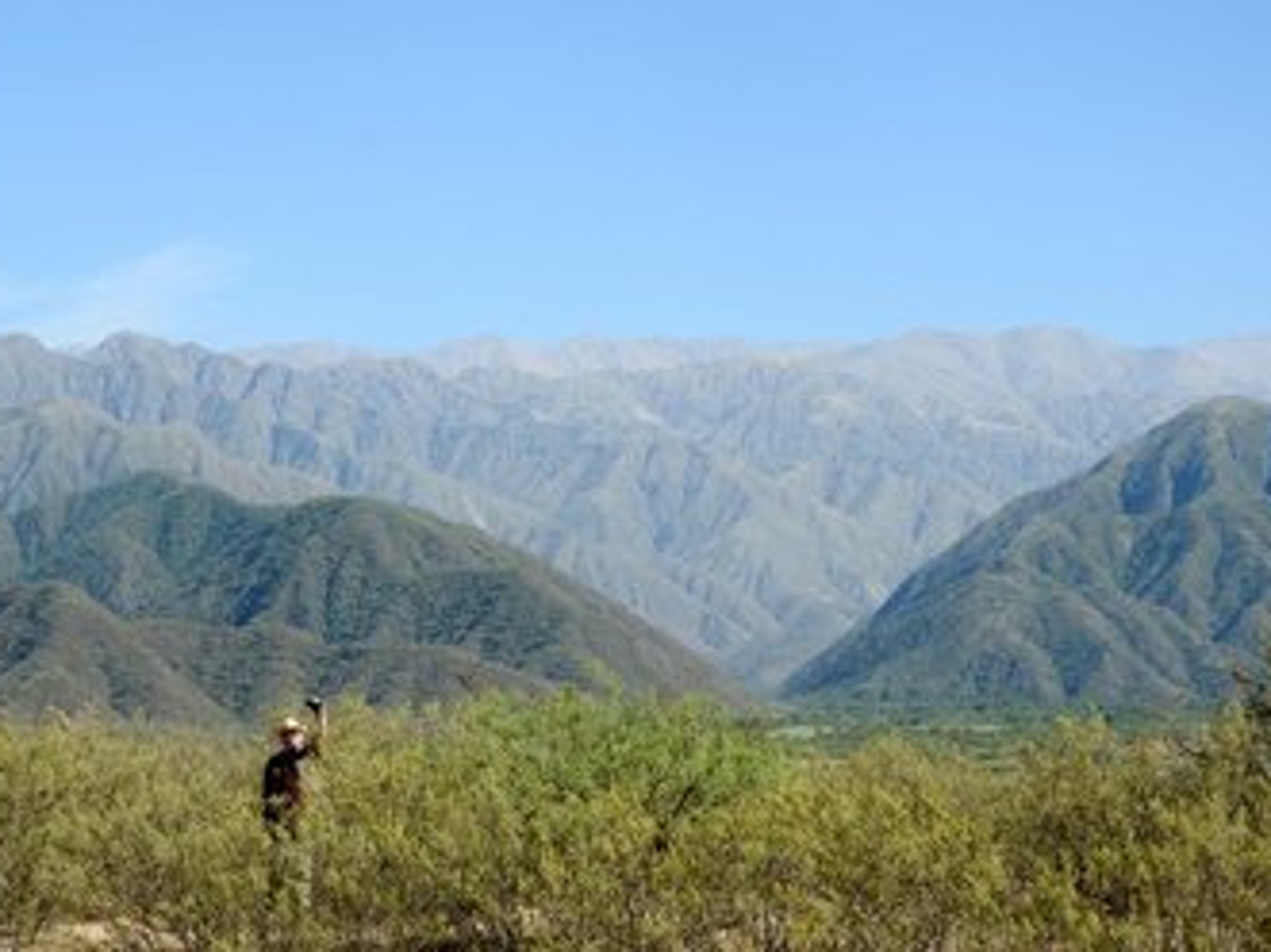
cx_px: 530
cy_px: 545
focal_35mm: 127
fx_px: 4661
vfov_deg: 11.7
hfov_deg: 15.5
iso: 100
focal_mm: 18.8
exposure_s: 1/500
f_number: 4.8
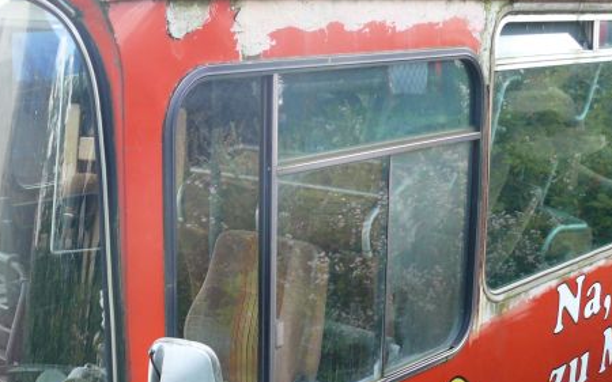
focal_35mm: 66
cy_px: 288
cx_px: 186
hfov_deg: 30.8
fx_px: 1101
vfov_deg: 19.6
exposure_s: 1/100
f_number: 2.8
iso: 100
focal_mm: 7.4
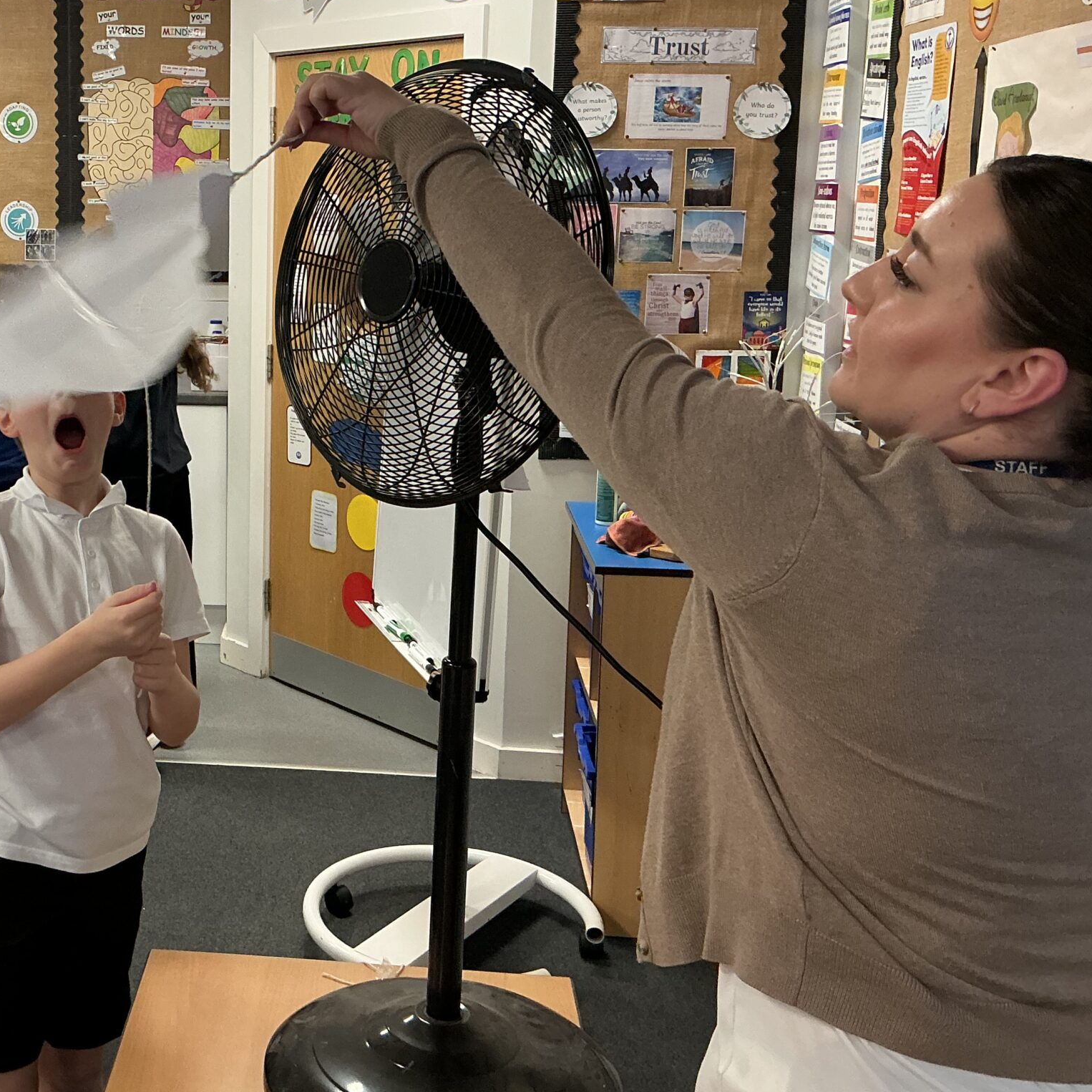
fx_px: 1535
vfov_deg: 39.0
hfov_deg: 37.8
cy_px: 451
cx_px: 225
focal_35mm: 43
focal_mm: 3
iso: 100
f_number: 1.8
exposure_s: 1/60
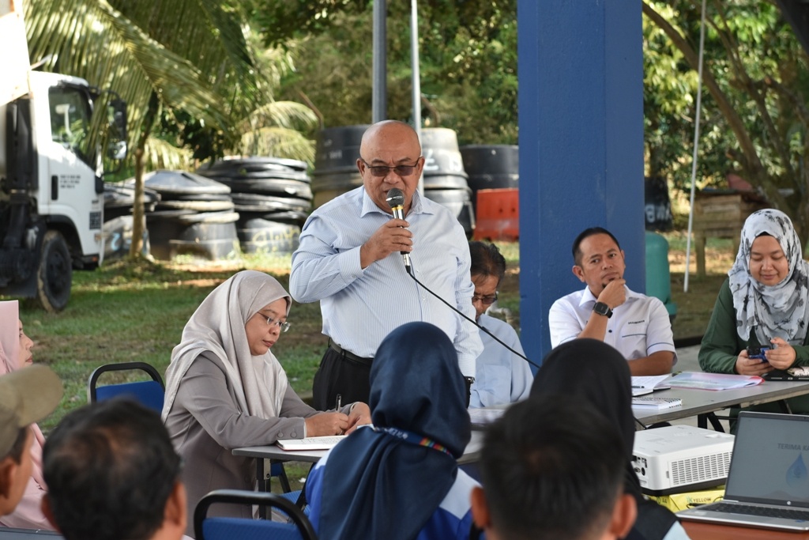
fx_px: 2360
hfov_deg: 19.5
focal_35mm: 105
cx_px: 404
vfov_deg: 13.0
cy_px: 270
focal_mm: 70
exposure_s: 1/400
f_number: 5
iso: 400
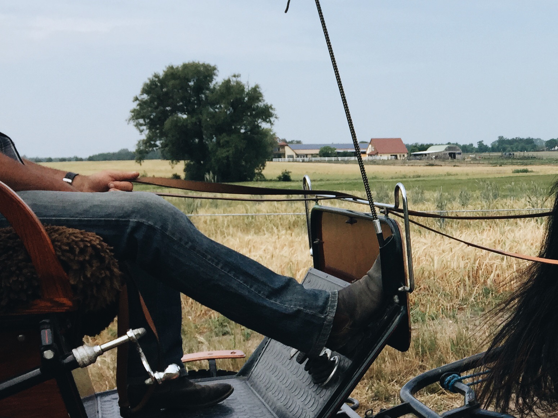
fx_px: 983
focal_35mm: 61
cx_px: 581
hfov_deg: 29.2
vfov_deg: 23.8
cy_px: 307
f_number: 2.2
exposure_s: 1/1799
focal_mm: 4.15
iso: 32
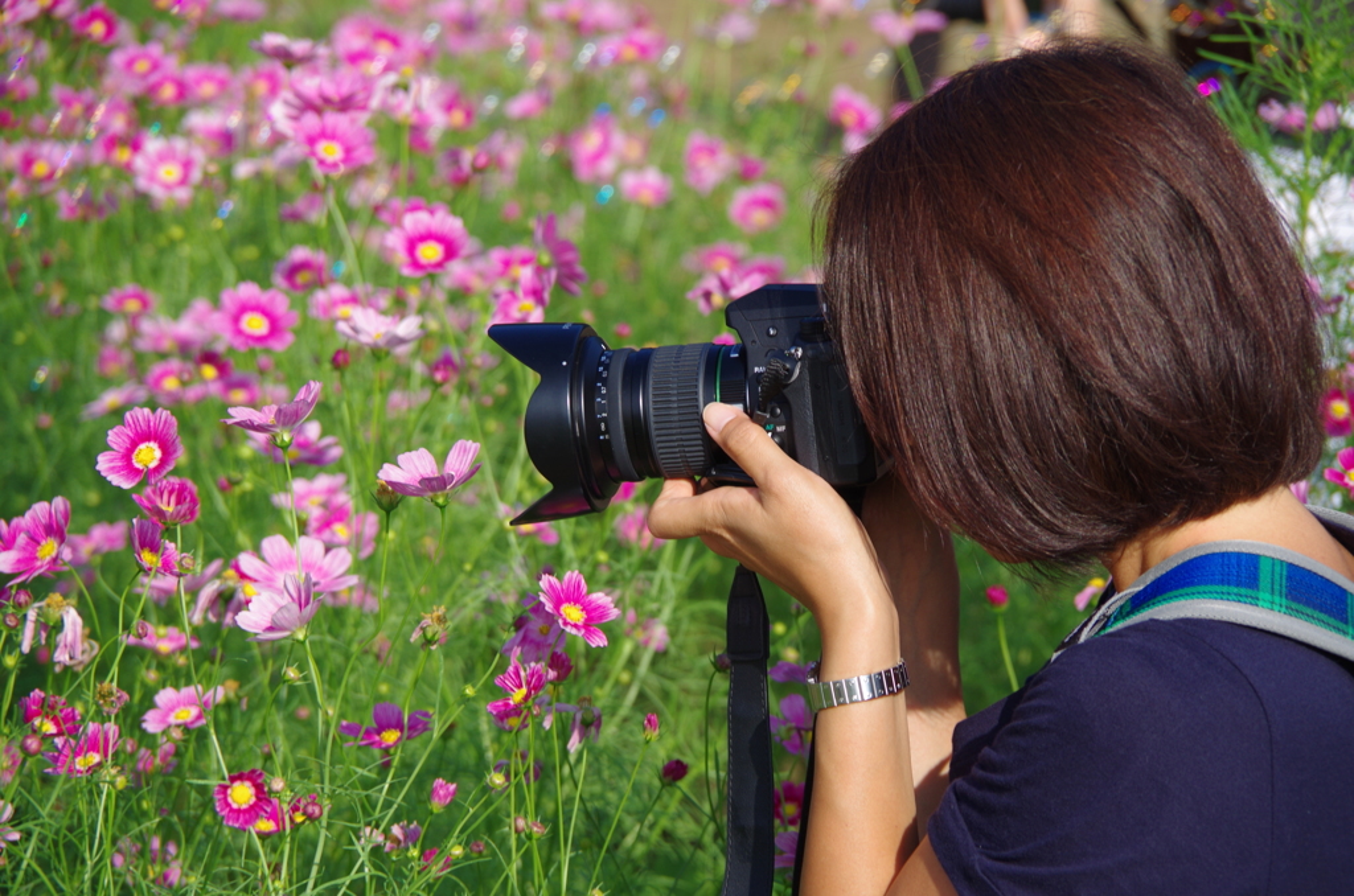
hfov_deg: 10.2
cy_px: 448
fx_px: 7581
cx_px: 677
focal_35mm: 202
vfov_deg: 6.8
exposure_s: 1/320
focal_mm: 135
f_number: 5.6
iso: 100
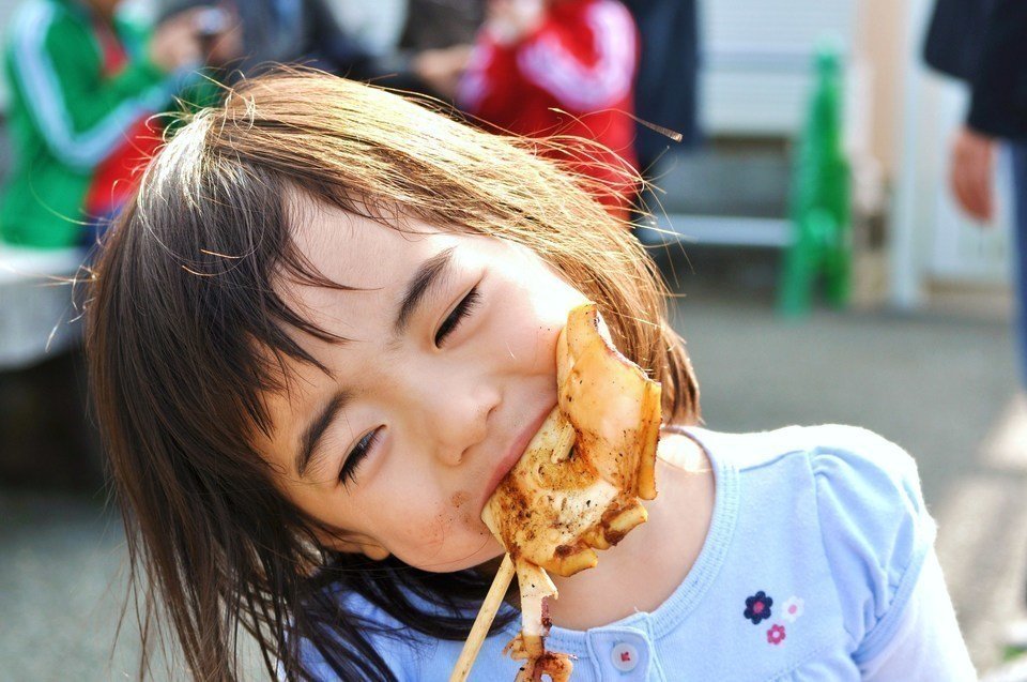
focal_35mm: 82
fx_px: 2350
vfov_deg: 16.5
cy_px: 341
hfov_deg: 24.7
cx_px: 514
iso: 200
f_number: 6.3
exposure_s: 1/320
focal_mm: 55
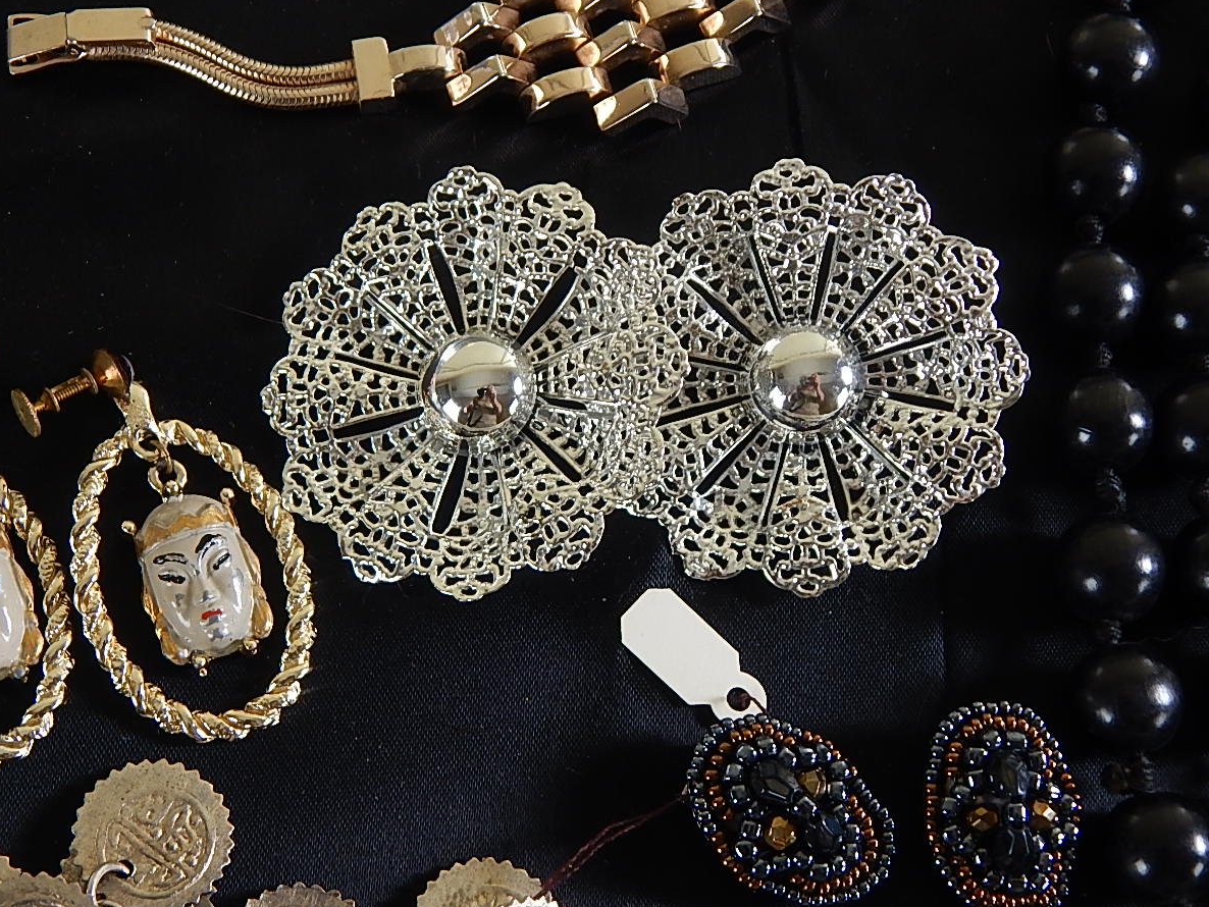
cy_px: 503
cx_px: 483
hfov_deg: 33.1
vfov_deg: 25.2
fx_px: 2026
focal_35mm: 58
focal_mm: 7.7
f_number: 3.6
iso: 125
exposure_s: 1/30
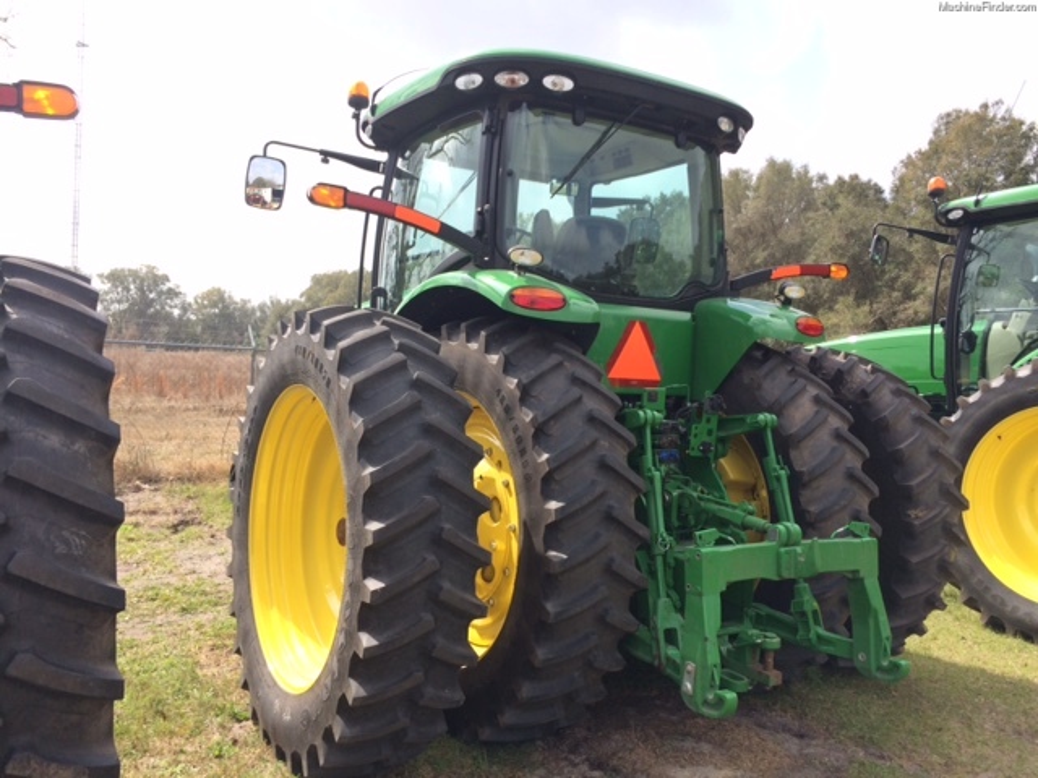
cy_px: 389
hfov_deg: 61.7
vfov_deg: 48.2
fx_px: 870
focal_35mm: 29
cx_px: 519
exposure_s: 1/1026
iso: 32
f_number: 2.2
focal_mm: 4.15
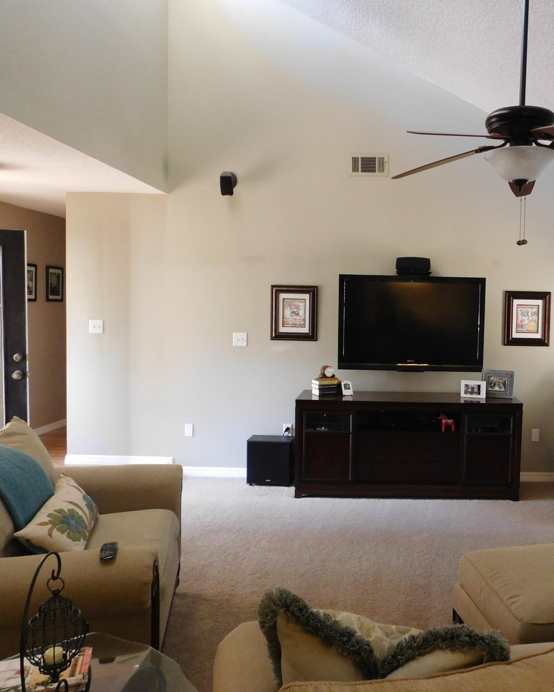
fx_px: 615
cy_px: 346
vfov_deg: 58.8
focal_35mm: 30
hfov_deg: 47.0
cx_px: 405
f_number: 3
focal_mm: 4
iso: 400
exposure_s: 1/20
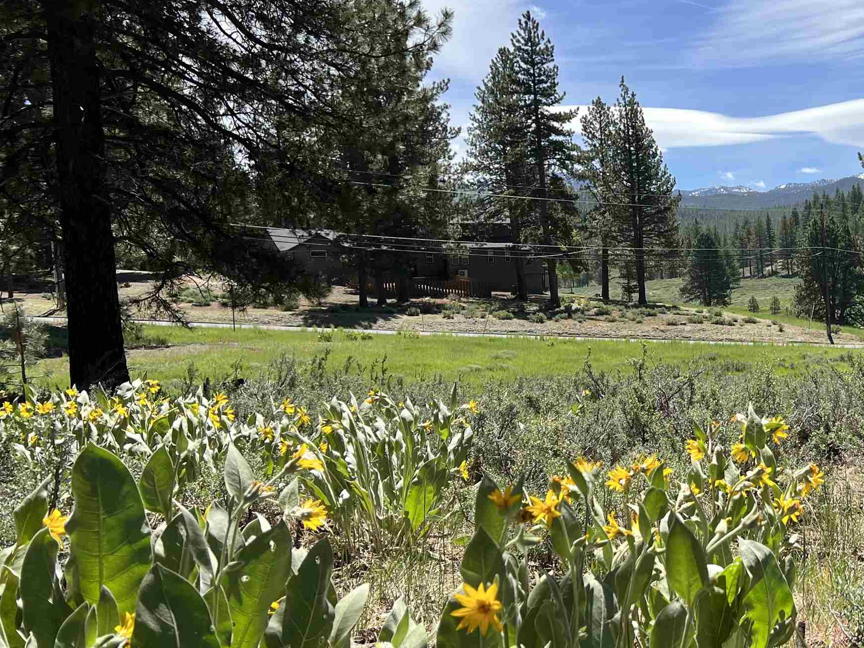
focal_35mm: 46
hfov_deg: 38.6
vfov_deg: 31.5
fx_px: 1148
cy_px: 362
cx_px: 764
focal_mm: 5.7
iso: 50
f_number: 1.5
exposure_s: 1/3571
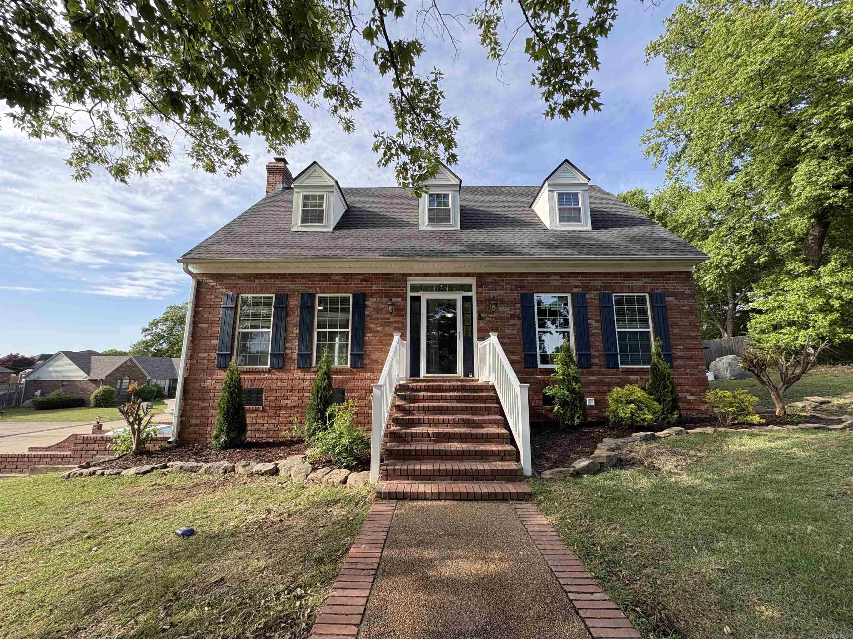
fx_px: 345
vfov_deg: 85.7
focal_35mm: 14
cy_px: 320
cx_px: 426
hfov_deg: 102.1
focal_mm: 2.22
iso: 50
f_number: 2.2
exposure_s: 1/293
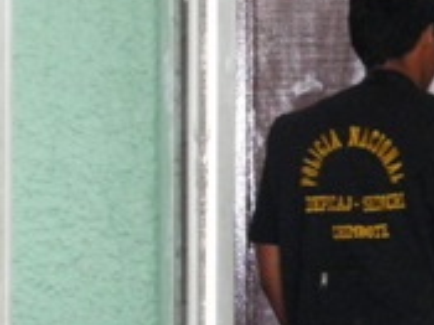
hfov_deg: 4.3
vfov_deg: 3.2
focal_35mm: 462
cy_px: 280
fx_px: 5788
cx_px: 608
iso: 160
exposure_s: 1/125
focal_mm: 22.6
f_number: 4
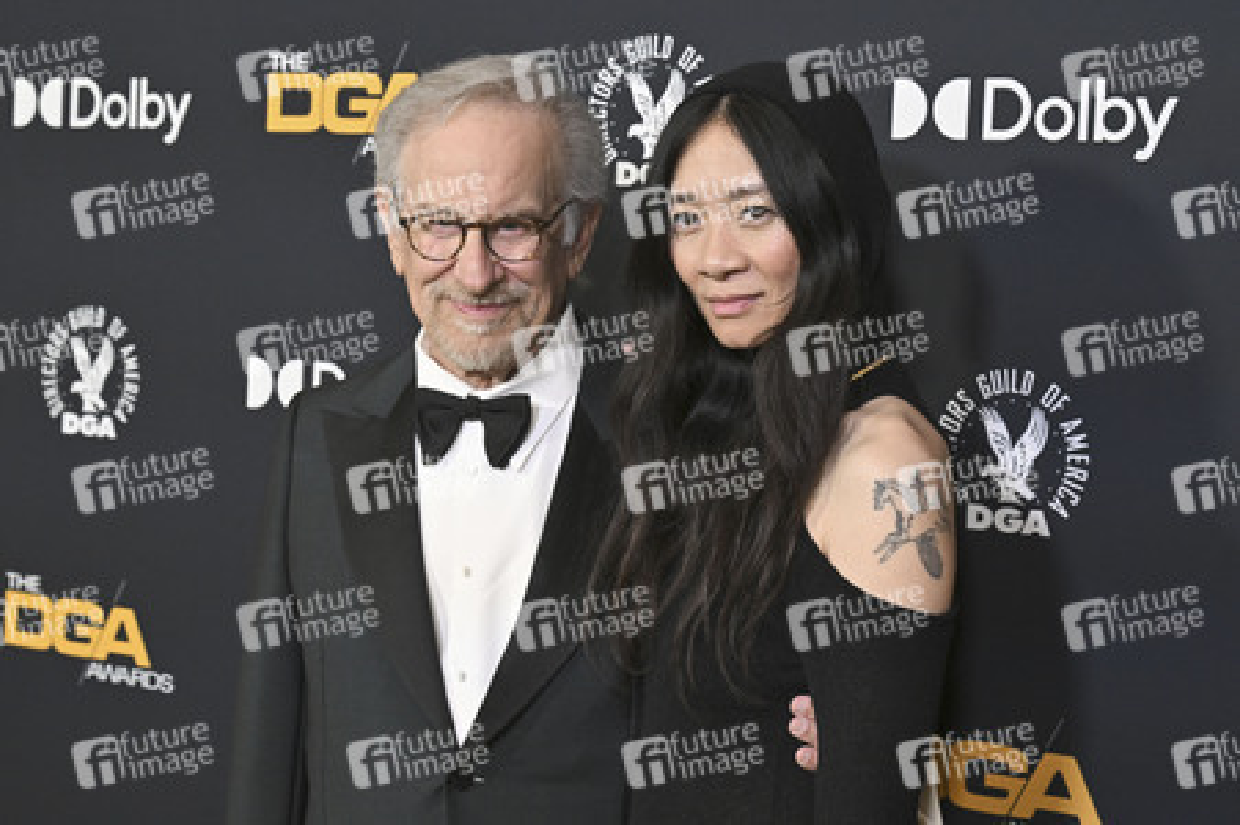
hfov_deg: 28.9
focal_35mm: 70
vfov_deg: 19.4
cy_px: 412
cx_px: 620
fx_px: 2409
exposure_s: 1/320
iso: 2500
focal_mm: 70
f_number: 6.3
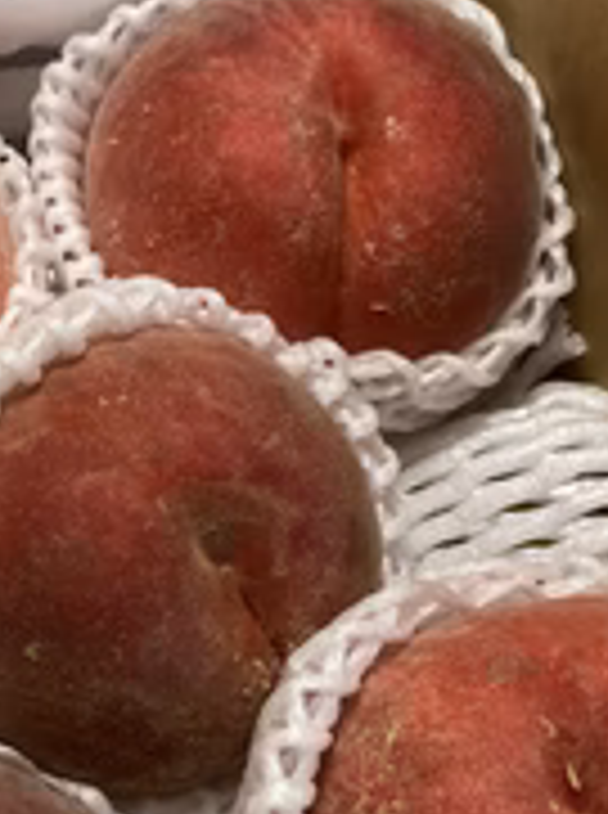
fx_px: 1457
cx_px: 81
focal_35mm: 62
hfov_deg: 23.1
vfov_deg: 31.3
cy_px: 396
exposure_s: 1/60
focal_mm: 3.99
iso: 160
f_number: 1.8
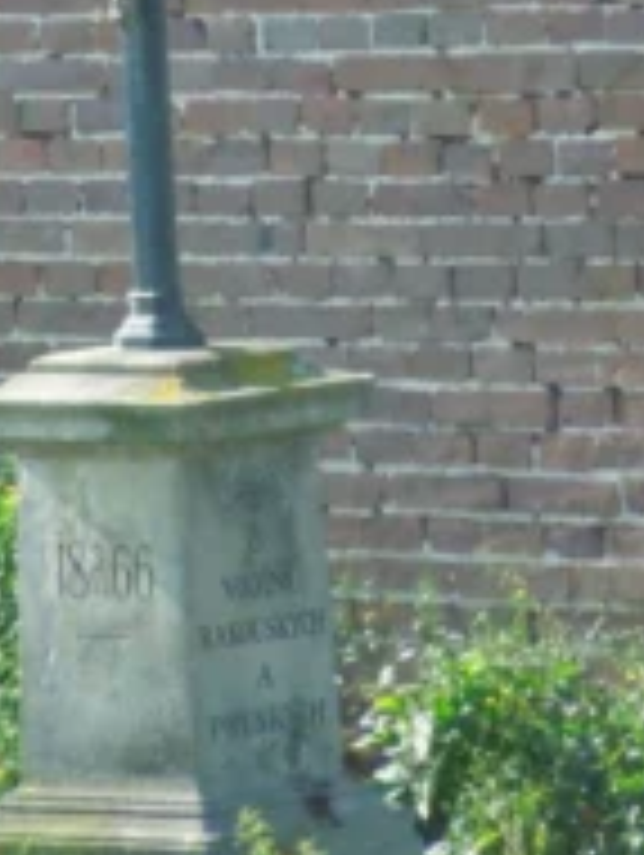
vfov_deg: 3.1
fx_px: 16013
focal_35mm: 647
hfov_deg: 2.3
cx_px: 167
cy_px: 194
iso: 3200
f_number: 11.8
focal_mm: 63
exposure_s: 1/800
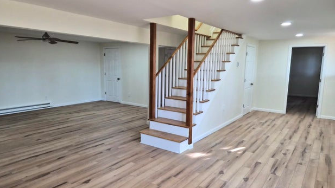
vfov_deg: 44.4
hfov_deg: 71.9
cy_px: 95
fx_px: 231
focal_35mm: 26
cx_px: 162
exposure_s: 1/120
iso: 500
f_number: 1.8
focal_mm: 5.4
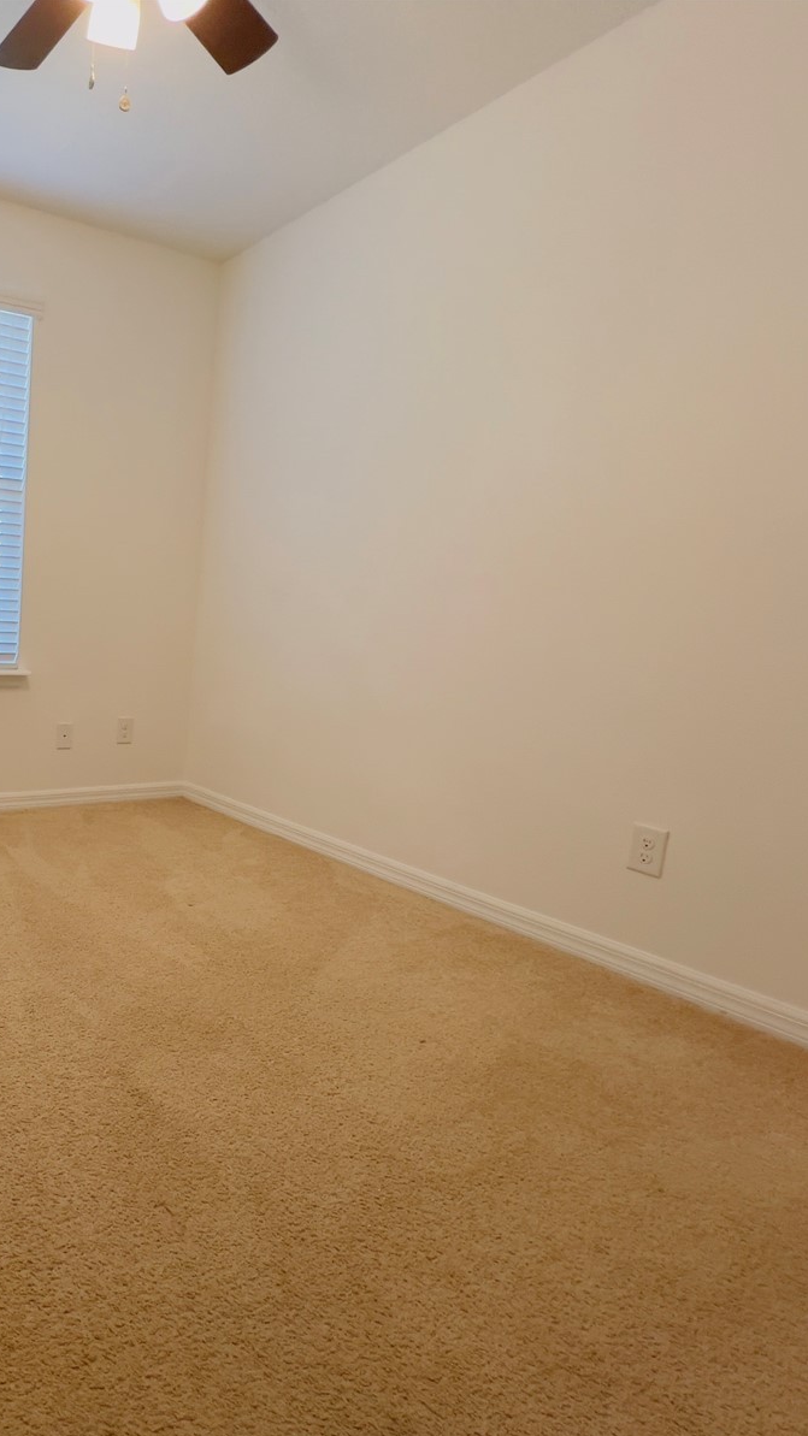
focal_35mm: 19
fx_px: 724
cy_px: 720
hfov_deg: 50.7
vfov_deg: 89.6
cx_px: 60
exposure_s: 1/120
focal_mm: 1.57
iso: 125
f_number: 1.8
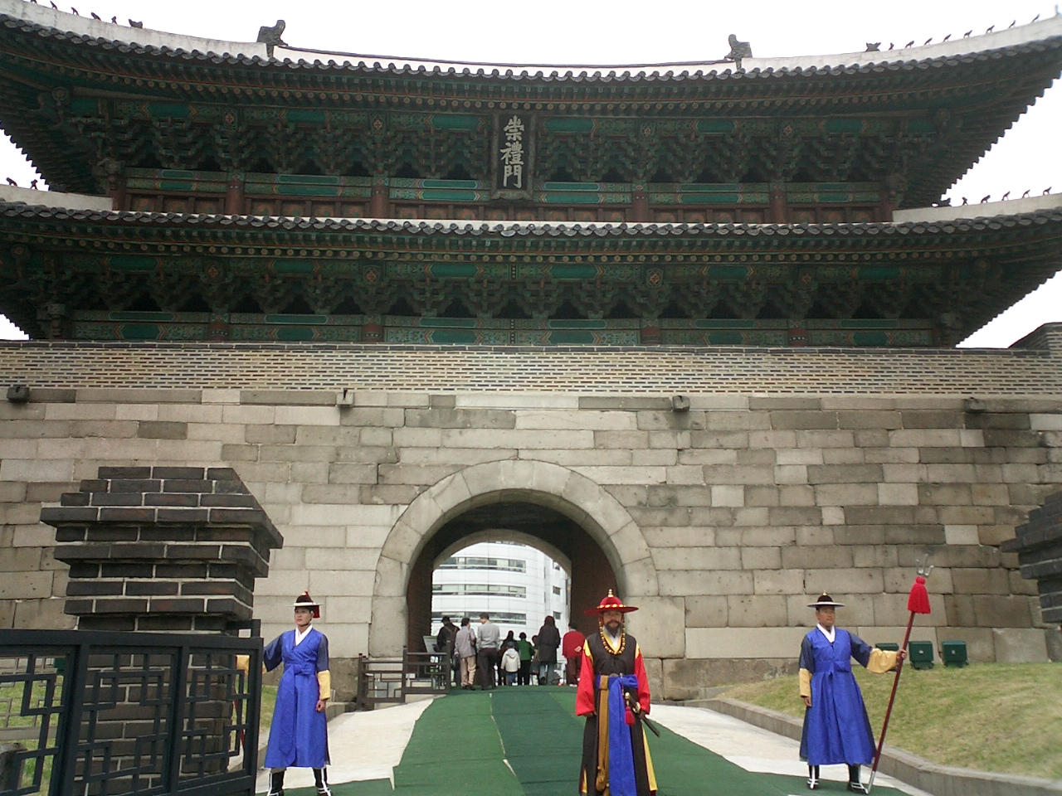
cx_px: 531
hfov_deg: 50.1
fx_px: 1135
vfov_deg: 38.7
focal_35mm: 37
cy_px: 398
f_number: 3.5
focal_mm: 5.6
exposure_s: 1/200
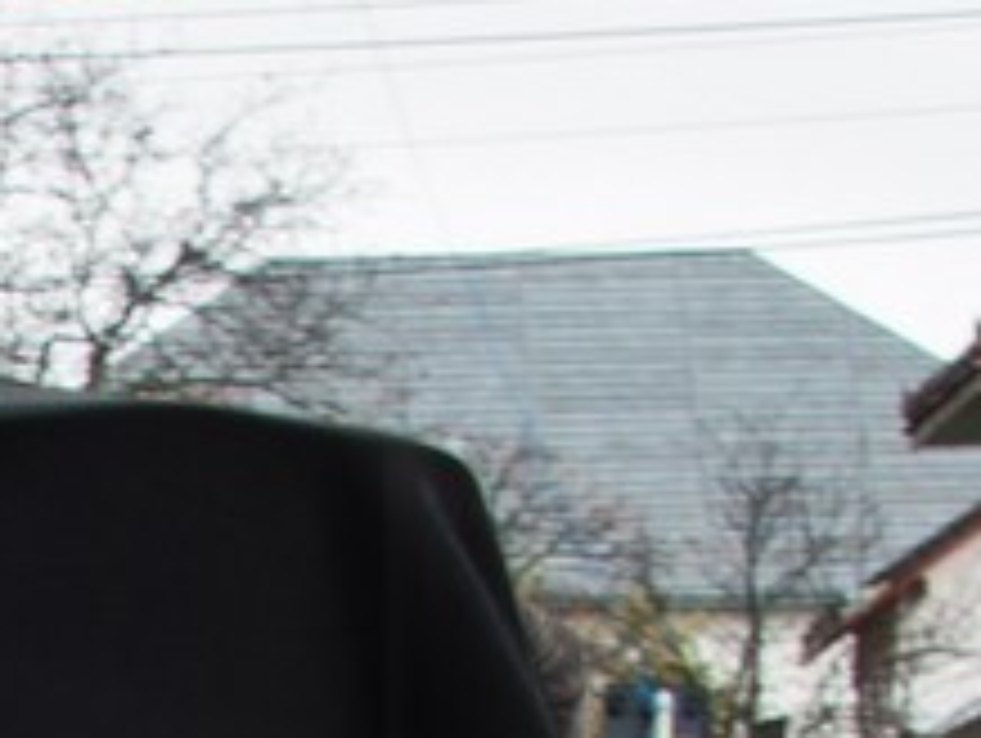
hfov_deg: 6.2
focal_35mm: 304
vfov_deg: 4.7
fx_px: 8625
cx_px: -1400
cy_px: 1917
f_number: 7.1
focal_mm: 36
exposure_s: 1/50
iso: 100
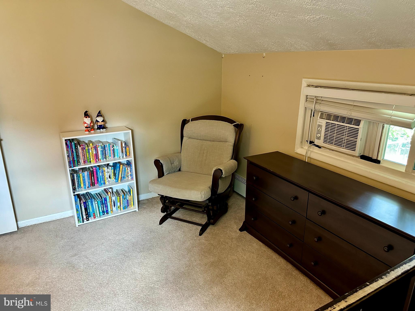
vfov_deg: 56.8
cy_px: 156
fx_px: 288
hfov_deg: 71.6
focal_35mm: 24
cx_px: 208
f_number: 1.78
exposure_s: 1/60
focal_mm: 6.86
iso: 500
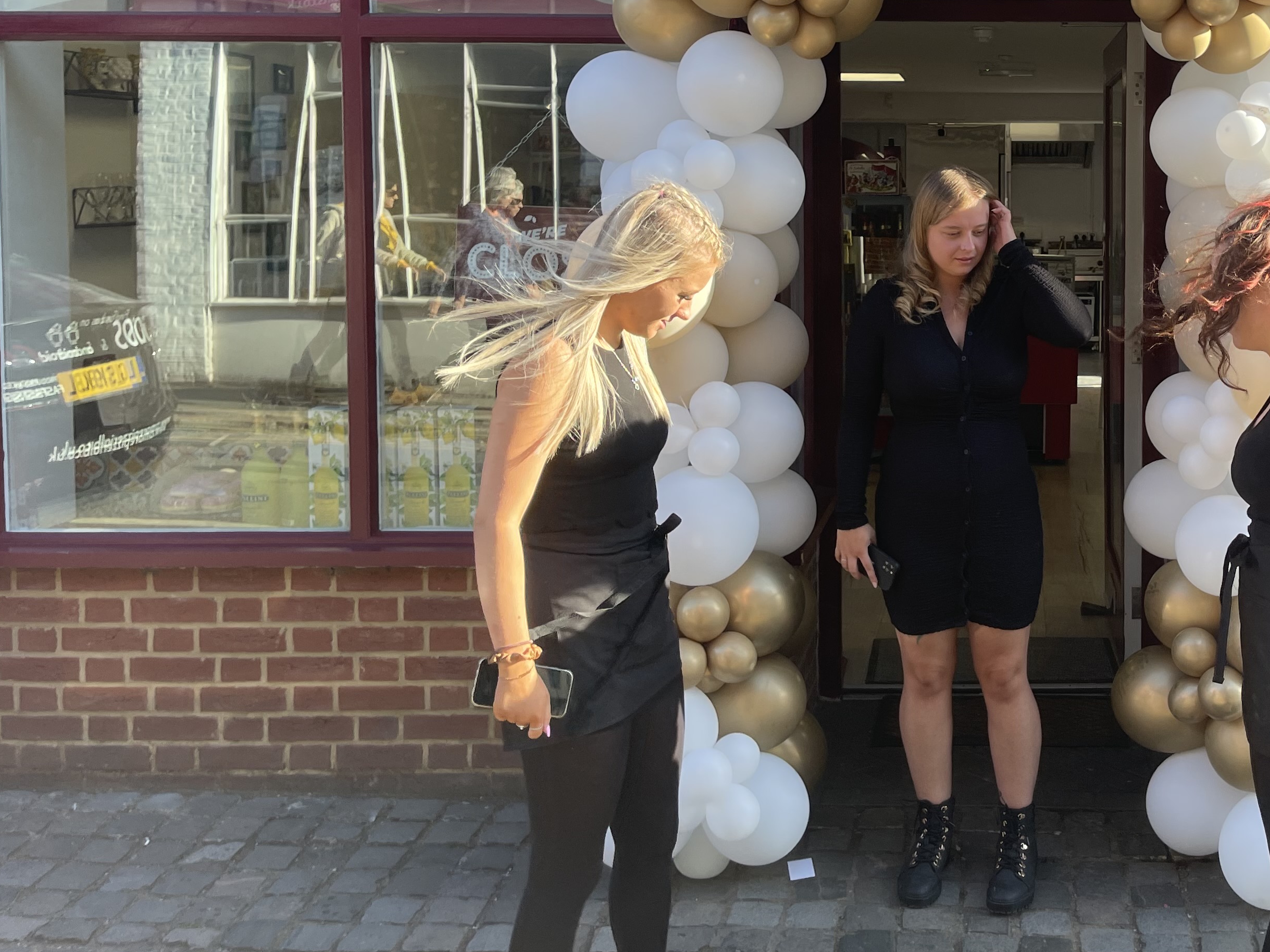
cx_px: 1004
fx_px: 1577
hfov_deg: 42.0
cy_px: 267
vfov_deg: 33.1
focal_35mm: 43
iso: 32
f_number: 1.6
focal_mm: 5.1
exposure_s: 1/430
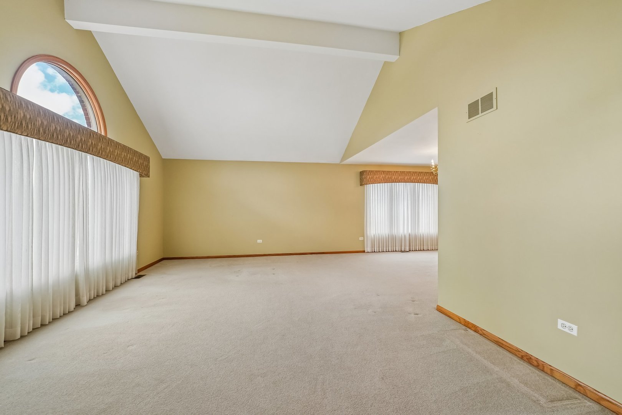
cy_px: 208
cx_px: 311
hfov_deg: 104.3
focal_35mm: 14
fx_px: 242
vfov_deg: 81.2
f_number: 5.6
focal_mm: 14
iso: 400
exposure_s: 1/125
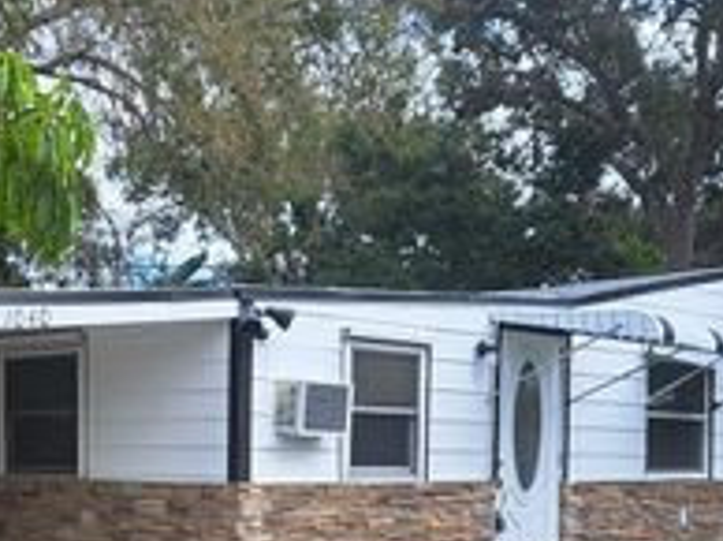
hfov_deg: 29.8
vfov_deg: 22.9
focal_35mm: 62
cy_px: 513
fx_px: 1293
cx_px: 60
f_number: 1.8
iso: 50
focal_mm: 5.23
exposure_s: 1/579
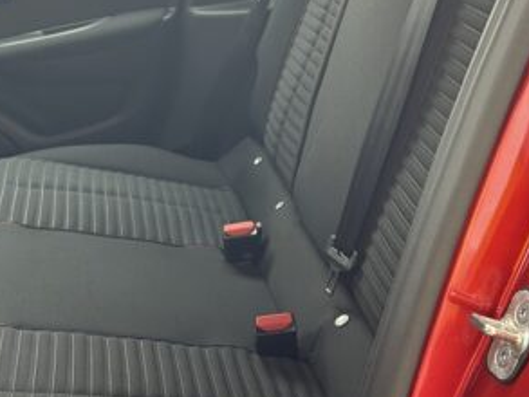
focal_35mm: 71
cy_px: 213
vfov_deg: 20.7
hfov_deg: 27.4
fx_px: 1085
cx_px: 305
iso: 64
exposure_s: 1/155
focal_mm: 5.7
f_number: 1.5
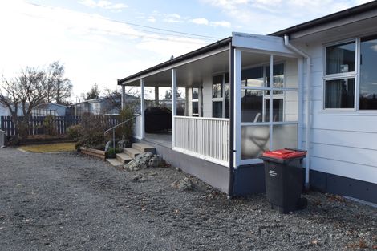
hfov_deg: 70.5
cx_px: 188
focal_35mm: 26
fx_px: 267
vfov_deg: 50.4
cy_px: 126
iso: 200
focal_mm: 17
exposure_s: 1/250
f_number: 8
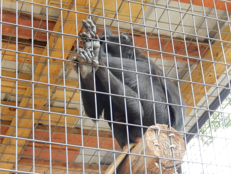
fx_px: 781
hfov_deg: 16.8
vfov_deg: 12.7
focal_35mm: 117
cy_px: 87
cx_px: 116
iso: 400
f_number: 5.5
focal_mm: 21
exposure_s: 1/80
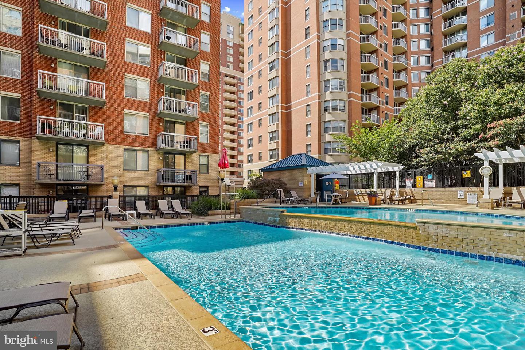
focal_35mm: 17
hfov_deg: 93.3
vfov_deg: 70.4
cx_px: 262
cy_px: 175
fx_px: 248
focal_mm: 17
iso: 1250
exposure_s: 1/500
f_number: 8
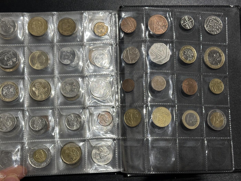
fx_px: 334
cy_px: 90
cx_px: 120
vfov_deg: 30.3
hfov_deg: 39.7
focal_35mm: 48
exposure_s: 1/50
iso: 125
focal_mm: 6.86
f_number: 1.78
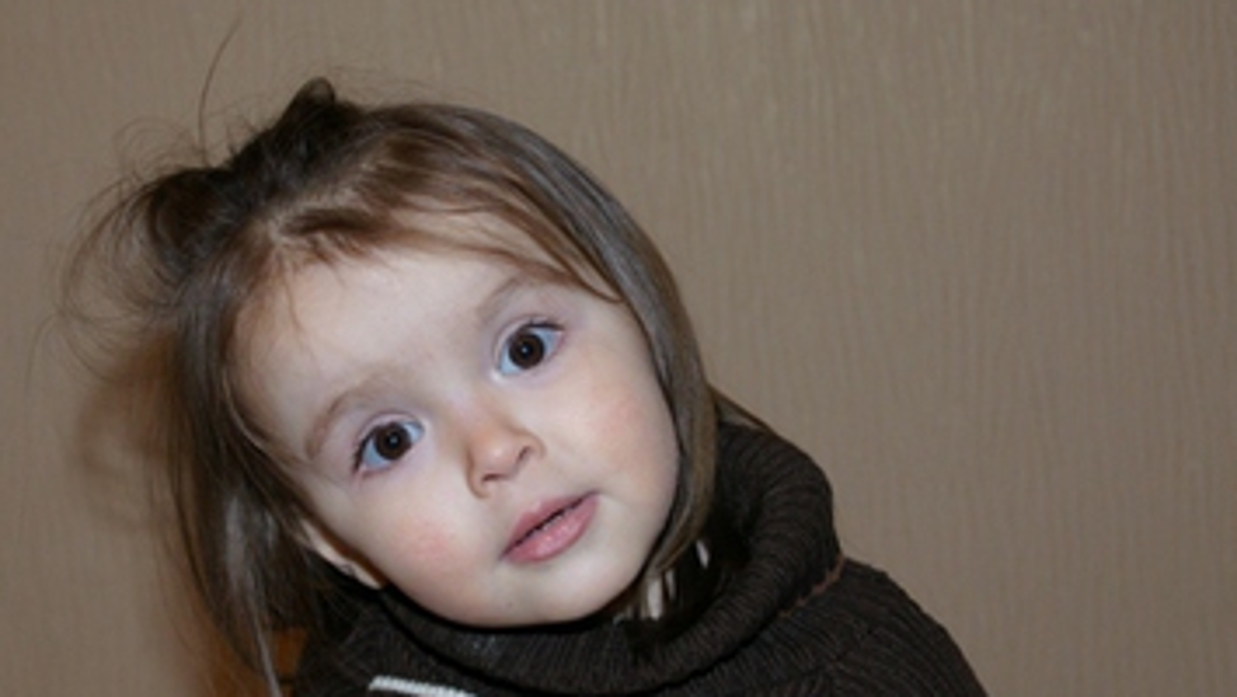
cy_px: 401
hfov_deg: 30.3
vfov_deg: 17.3
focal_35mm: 70
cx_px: 554
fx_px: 2286
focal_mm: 35
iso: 800
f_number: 5.6
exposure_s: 1/60
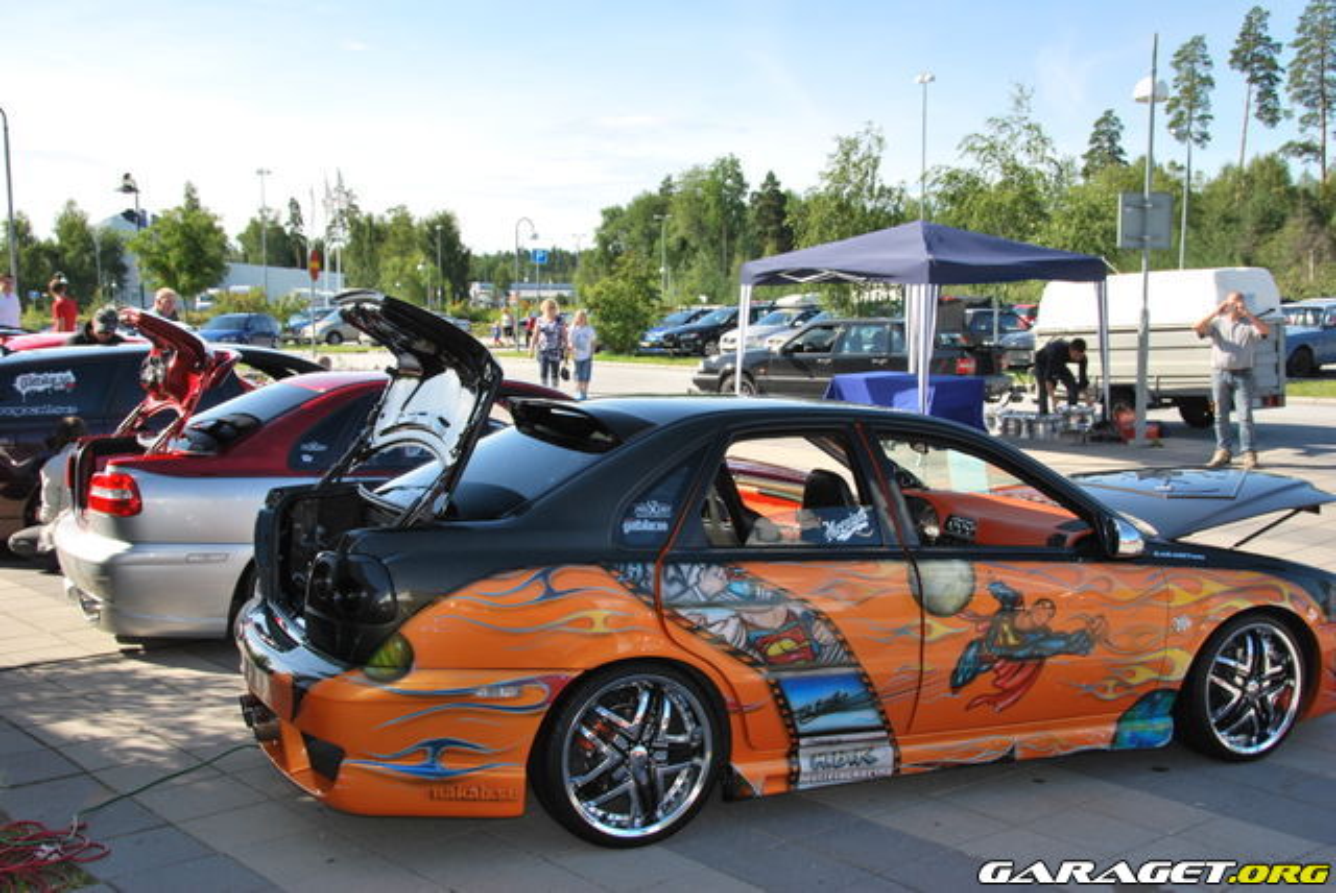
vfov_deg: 34.3
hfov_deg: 49.5
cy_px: 446
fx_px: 1449
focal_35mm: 39
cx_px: 668
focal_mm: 26
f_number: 7.1
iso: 100
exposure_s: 1/200
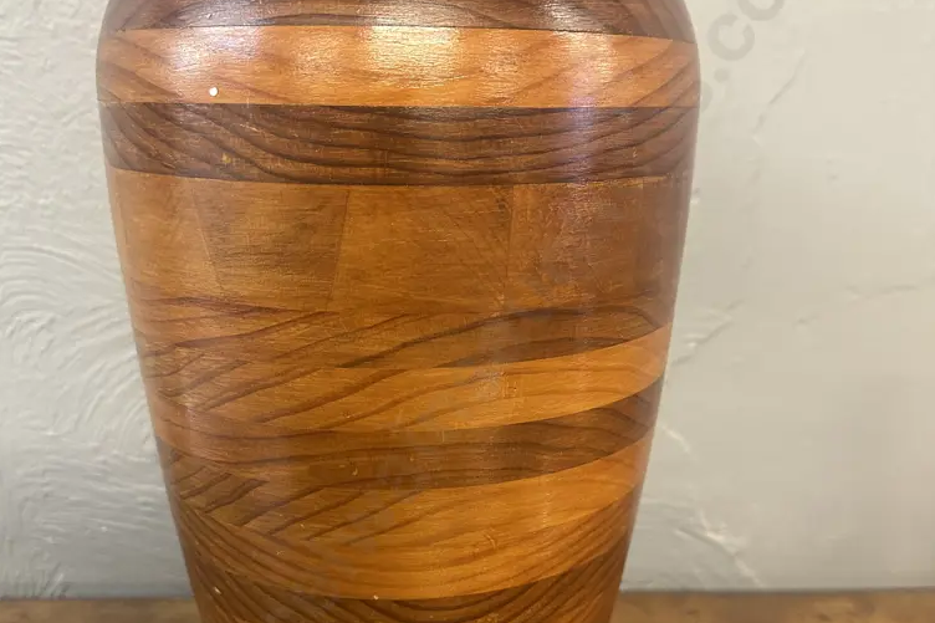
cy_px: 392
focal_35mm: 34
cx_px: 464
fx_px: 883
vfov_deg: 38.6
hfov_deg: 55.8
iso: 250
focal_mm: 6.86
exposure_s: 1/50
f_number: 1.78
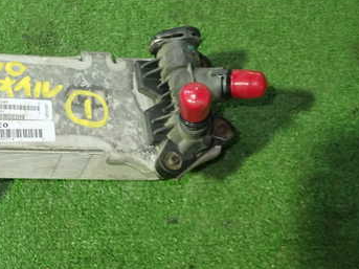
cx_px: 68
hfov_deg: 37.4
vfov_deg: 29.5
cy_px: 95
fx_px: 508
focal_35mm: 49
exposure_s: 1/30
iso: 400
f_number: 2.2
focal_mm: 5.05
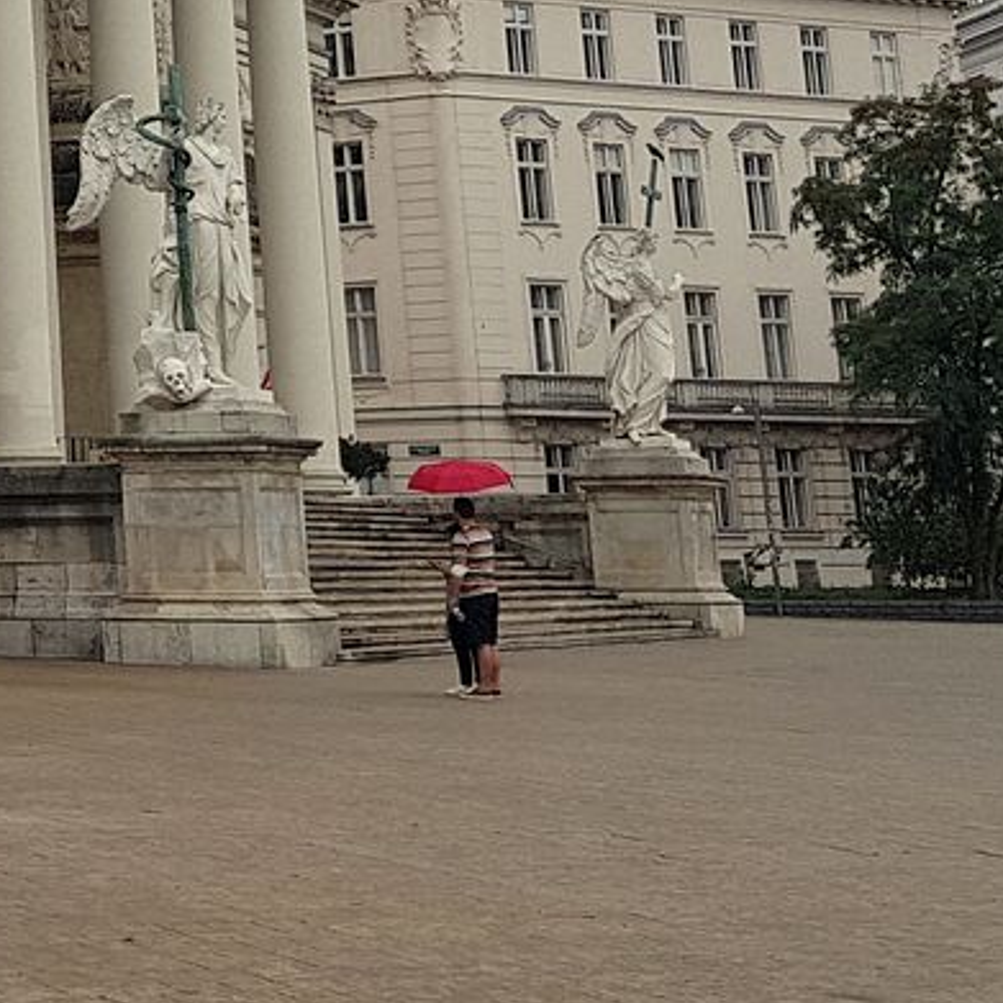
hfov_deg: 16.6
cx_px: -567
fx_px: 3081
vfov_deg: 17.2
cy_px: -369
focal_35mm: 94
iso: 50
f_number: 1.7
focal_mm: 4.2
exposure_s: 1/784
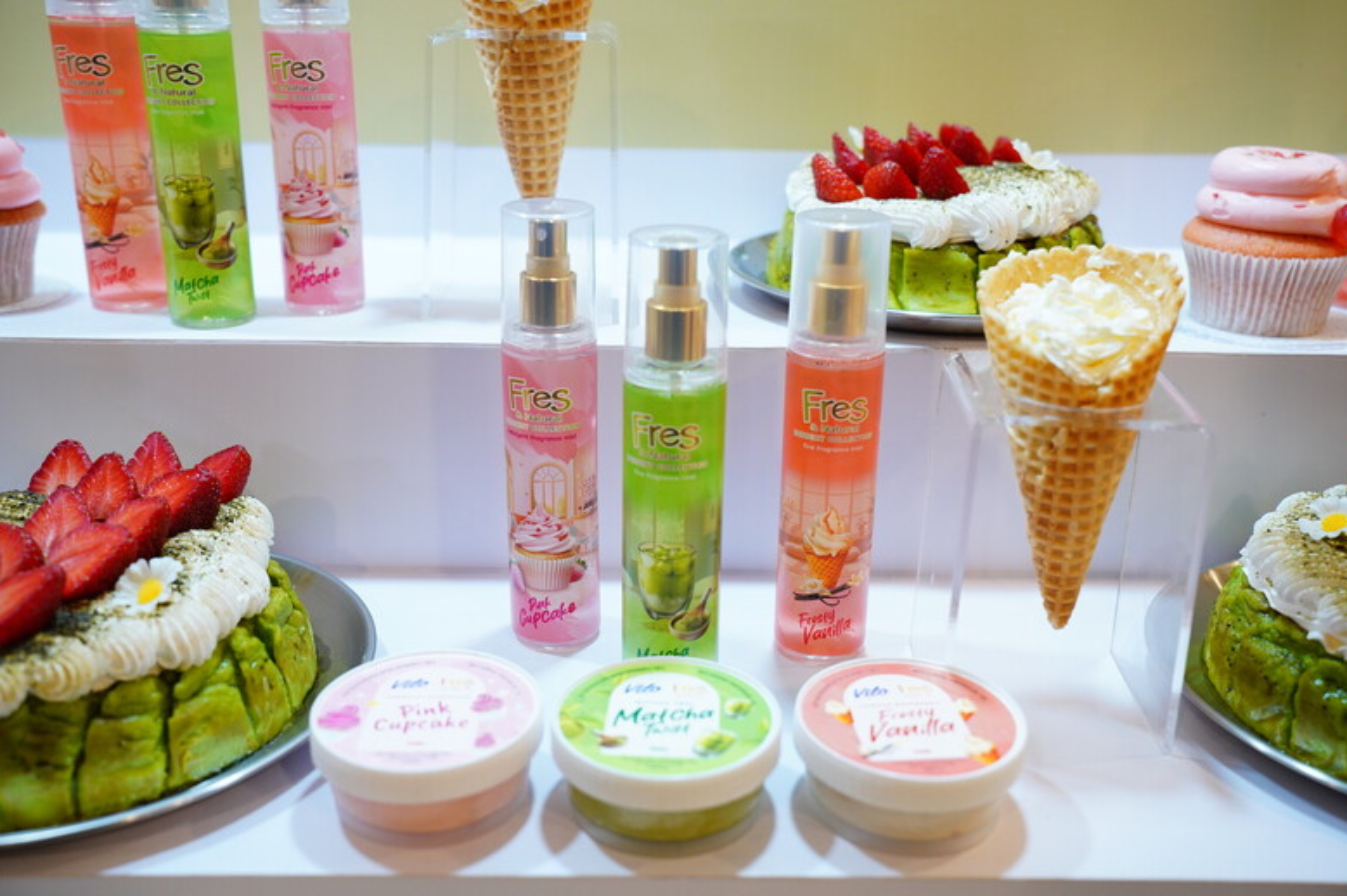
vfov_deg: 36.8
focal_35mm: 36
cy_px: 440
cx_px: 675
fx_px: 1346
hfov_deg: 53.2
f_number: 4
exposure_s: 1/100
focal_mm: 35
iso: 1250
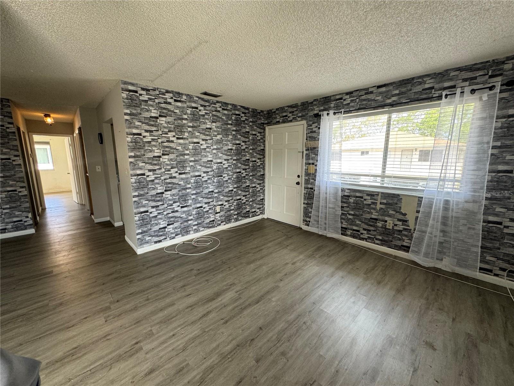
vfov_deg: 85.7
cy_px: 193
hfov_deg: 102.1
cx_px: 257
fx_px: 208
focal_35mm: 14
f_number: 2.2
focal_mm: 2.22
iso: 160
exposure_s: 1/99
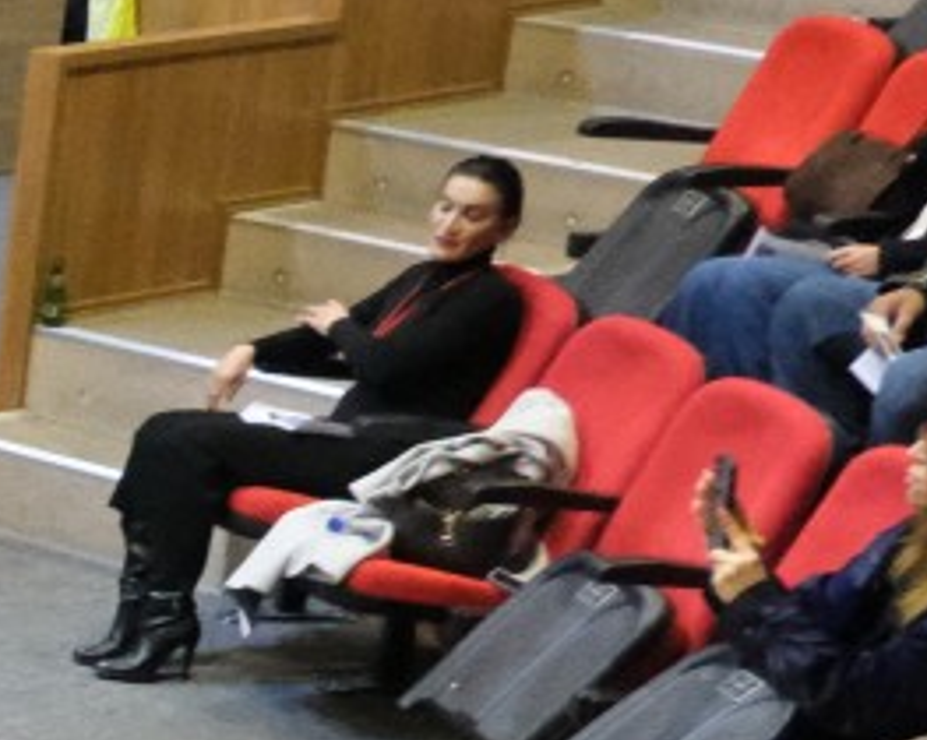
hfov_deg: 10.1
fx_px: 4441
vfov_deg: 9.4
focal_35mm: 162
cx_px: -1459
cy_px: 906
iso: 10000
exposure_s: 1/80
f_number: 4
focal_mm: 18.4
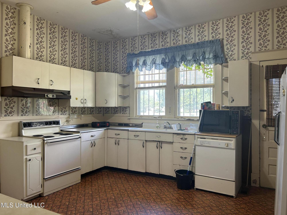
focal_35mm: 26
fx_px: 216
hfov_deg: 67.3
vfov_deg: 53.1
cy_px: 108
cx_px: 144
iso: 125
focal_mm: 5.7
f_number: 1.5
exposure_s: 1/120
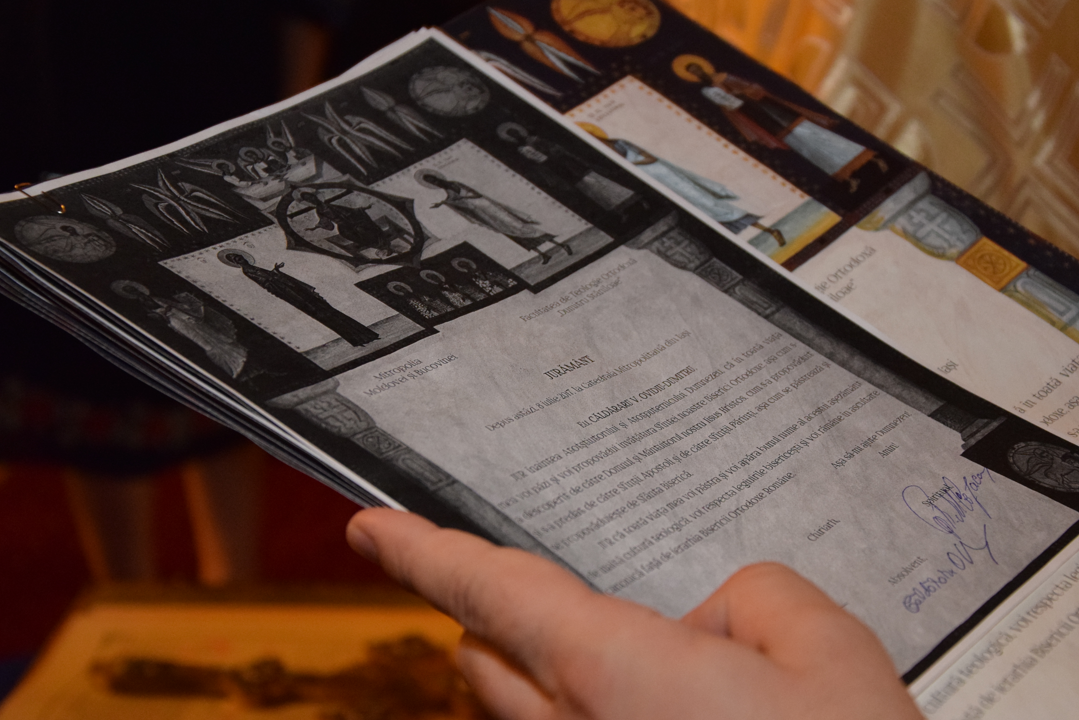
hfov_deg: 26.8
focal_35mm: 76
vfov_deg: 18.1
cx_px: 602
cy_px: 338
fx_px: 2265
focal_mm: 45
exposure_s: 1/50
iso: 2000
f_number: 4.8
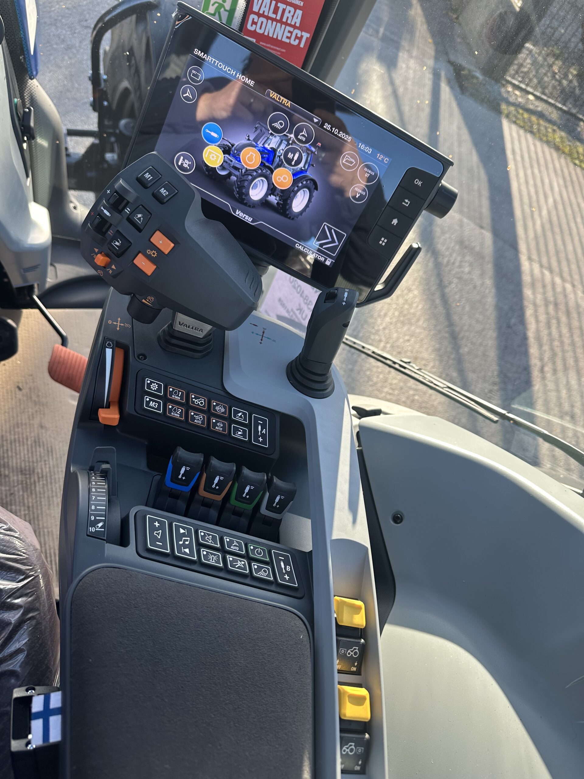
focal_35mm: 24
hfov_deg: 56.8
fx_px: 540
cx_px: 292
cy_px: 390
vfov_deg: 71.6
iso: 80
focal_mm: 6.86
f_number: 1.78
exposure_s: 1/444
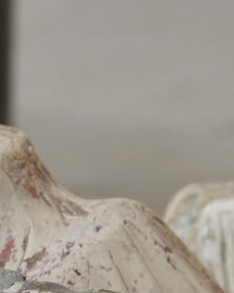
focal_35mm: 1010
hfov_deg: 1.5
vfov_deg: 1.9
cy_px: 393
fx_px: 8745
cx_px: 652
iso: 100
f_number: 8
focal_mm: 155
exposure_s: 1/2
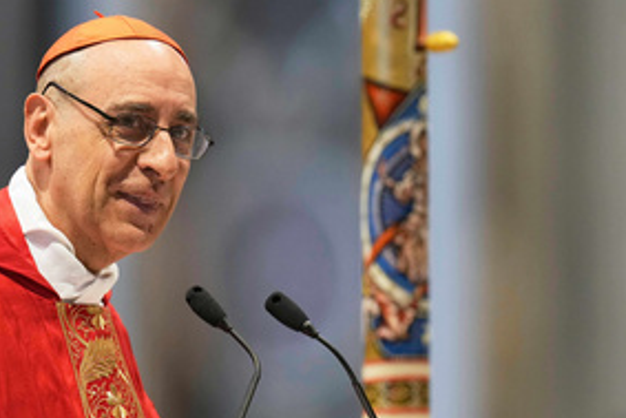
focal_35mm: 723
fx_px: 12578
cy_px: 289
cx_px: 208
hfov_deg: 2.9
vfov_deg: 1.9
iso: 2500
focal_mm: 400
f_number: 3.5
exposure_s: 1/400
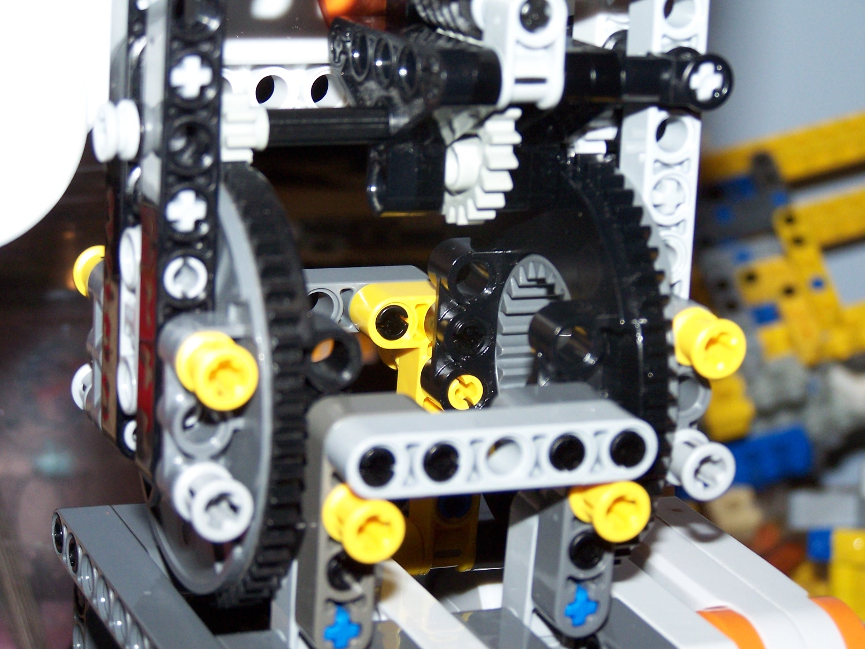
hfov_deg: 18.7
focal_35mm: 105
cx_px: 432
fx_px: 2624
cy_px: 324
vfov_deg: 14.1
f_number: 3.2
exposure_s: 1/90
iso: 140
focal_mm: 17.5
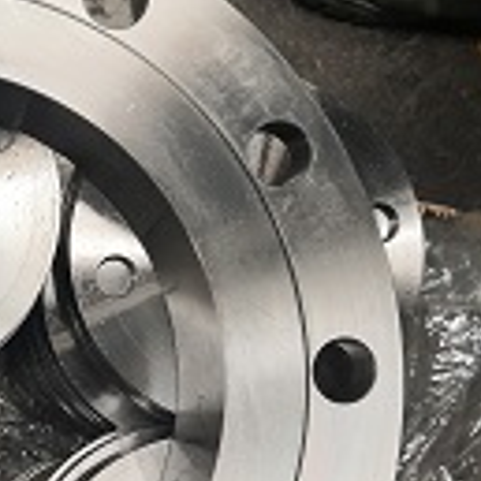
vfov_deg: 23.1
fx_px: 1163
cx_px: -112
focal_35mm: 74
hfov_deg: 21.5
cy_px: 377
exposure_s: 1/50
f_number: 1.8
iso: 160
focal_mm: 3.95
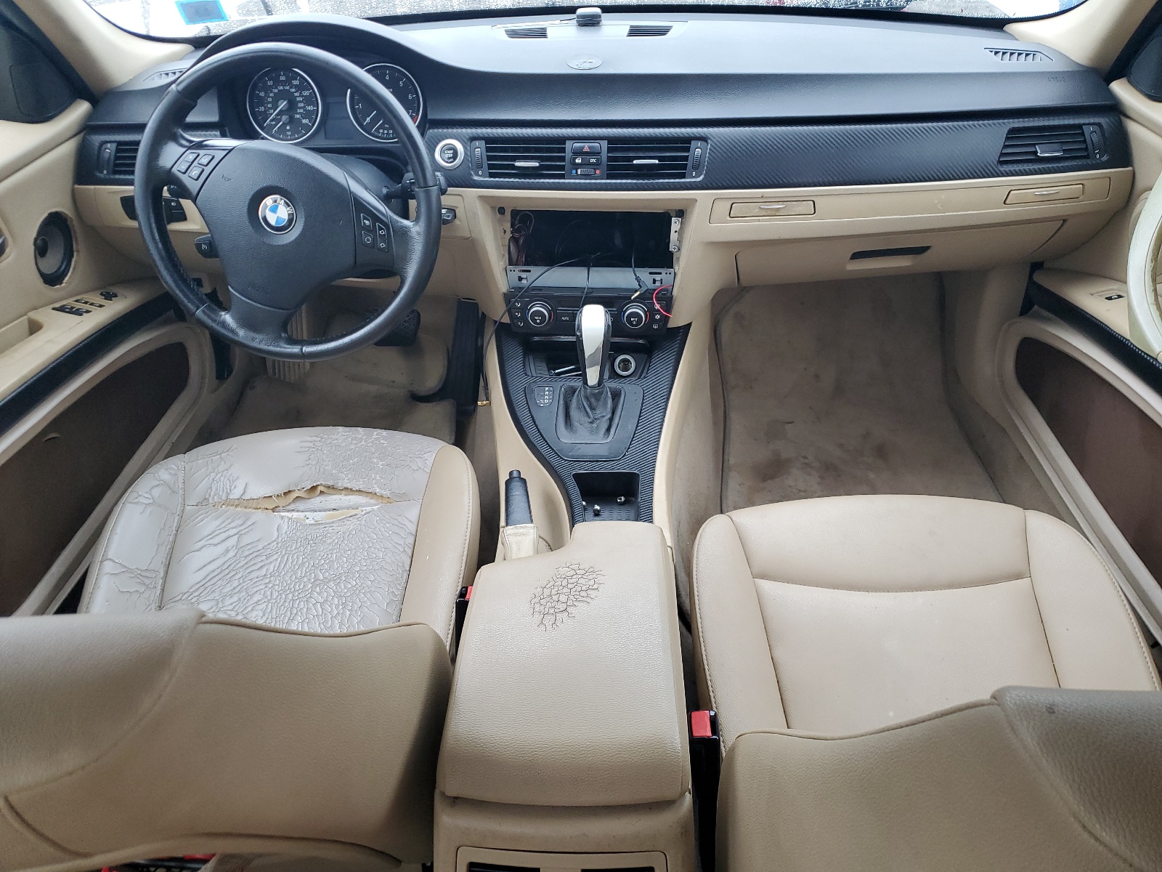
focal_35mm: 26
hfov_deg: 67.3
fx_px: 873
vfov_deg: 53.1
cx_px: 581
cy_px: 436
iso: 91
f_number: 1.5
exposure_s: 1/120
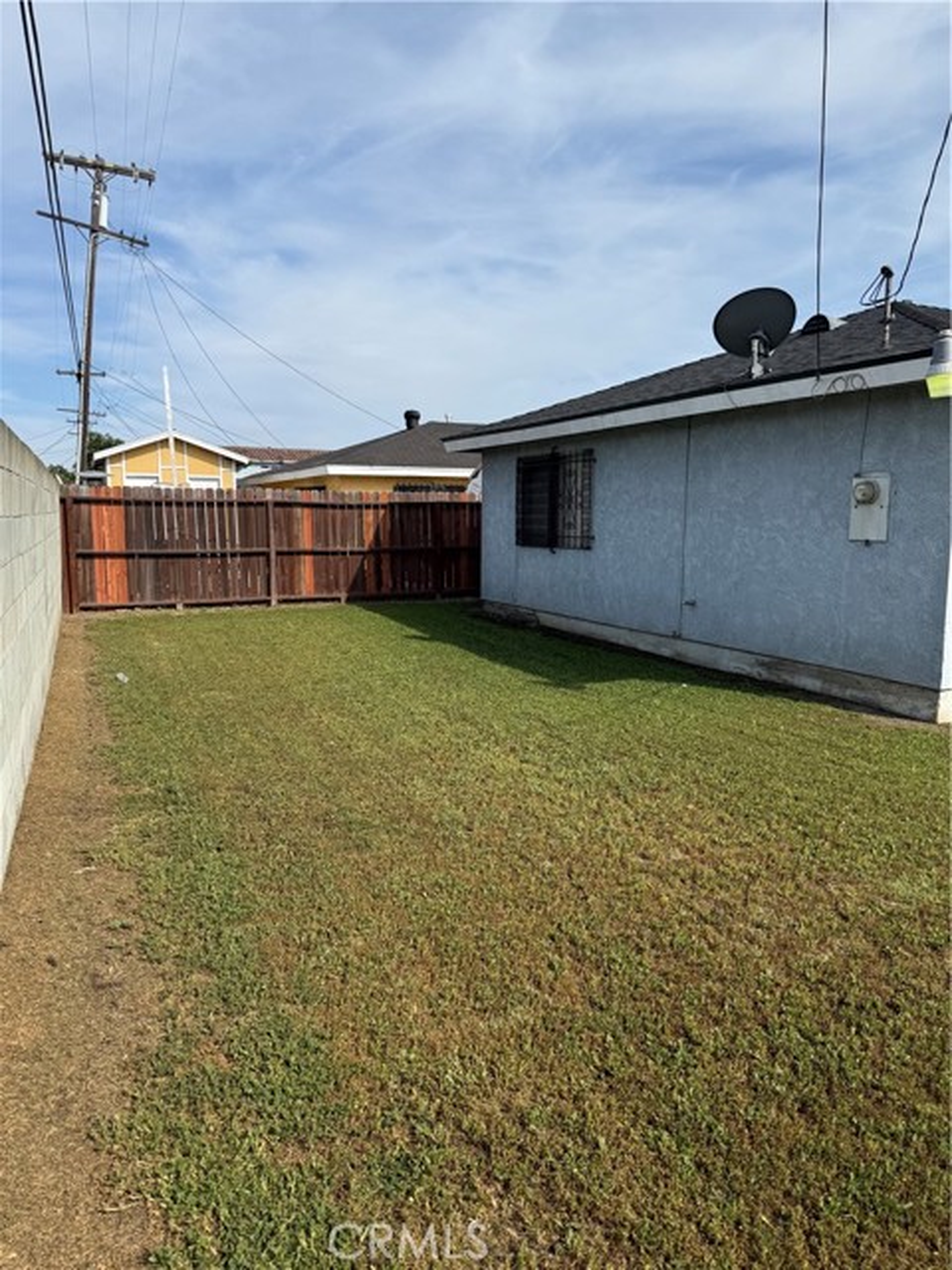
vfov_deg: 71.6
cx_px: 476
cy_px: 635
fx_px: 880
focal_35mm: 24
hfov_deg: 56.8
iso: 80
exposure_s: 1/4975
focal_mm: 6.76
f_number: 1.78
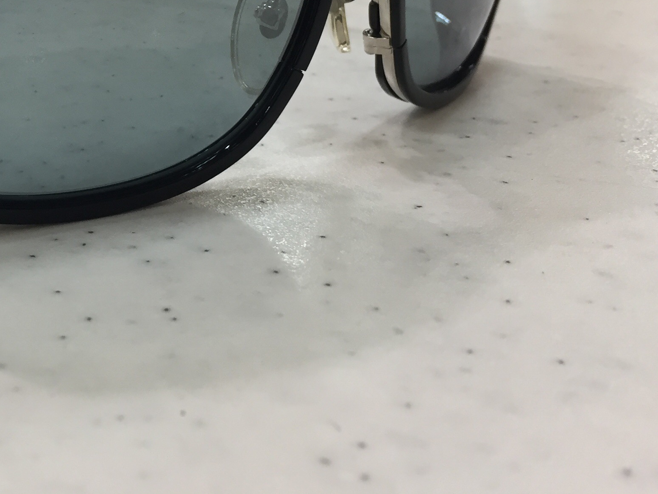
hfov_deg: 30.4
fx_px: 1160
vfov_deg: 22.9
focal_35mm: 61
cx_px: 75
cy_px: -14
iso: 32
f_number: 2.2
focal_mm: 4.15
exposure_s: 1/40
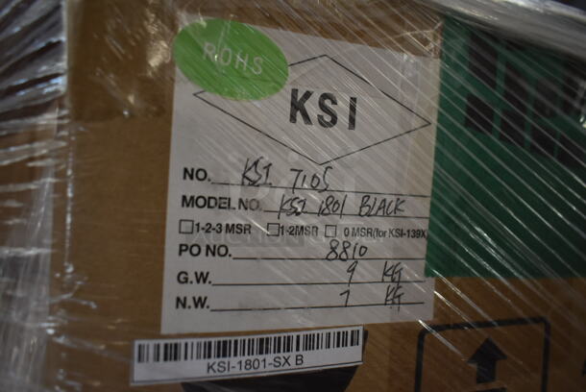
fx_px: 440
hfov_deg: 67.3
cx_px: 293
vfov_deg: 48.0
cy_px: 196
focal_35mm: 27
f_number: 3.5
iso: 450
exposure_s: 1/30
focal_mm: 18
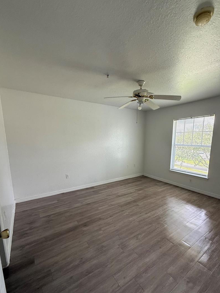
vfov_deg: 94.1
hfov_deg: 78.0
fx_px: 136
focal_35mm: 16
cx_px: 120
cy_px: 162
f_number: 2.2
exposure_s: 1/99
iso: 200
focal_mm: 2.22
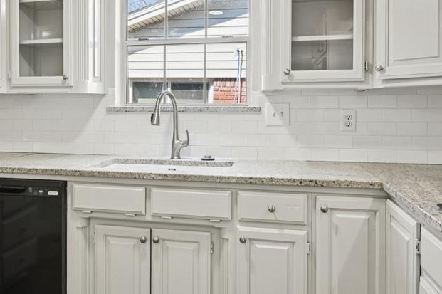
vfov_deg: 39.5
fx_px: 405
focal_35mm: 33
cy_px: 99
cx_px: 164
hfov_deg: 56.5
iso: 400
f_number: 8
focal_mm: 20
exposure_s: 1/50
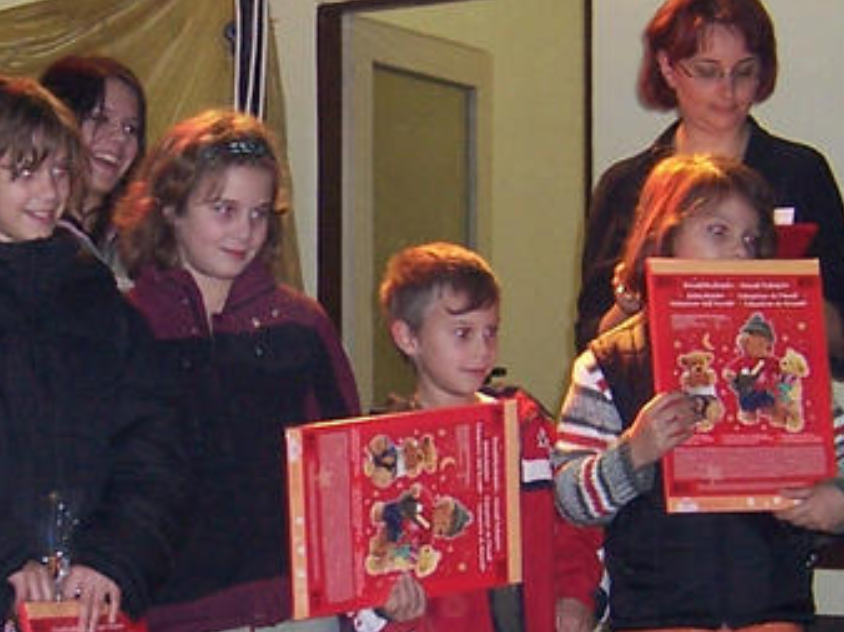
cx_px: 215
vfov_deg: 14.7
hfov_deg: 19.5
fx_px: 2436
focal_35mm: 100
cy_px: 497
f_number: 2.8
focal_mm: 5.5
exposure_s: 1/60
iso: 140
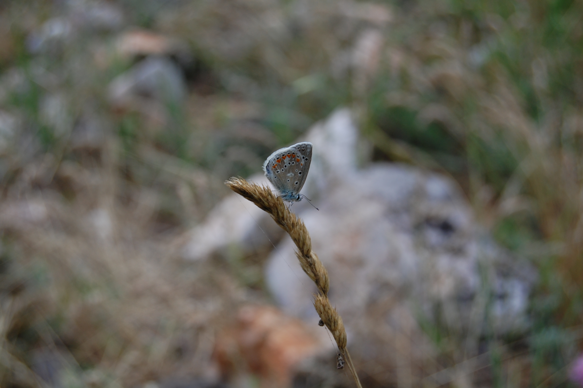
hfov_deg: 24.6
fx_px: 1335
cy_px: 194
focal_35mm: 82
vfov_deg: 16.5
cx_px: 292
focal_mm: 55
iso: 200
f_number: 8
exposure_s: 1/100
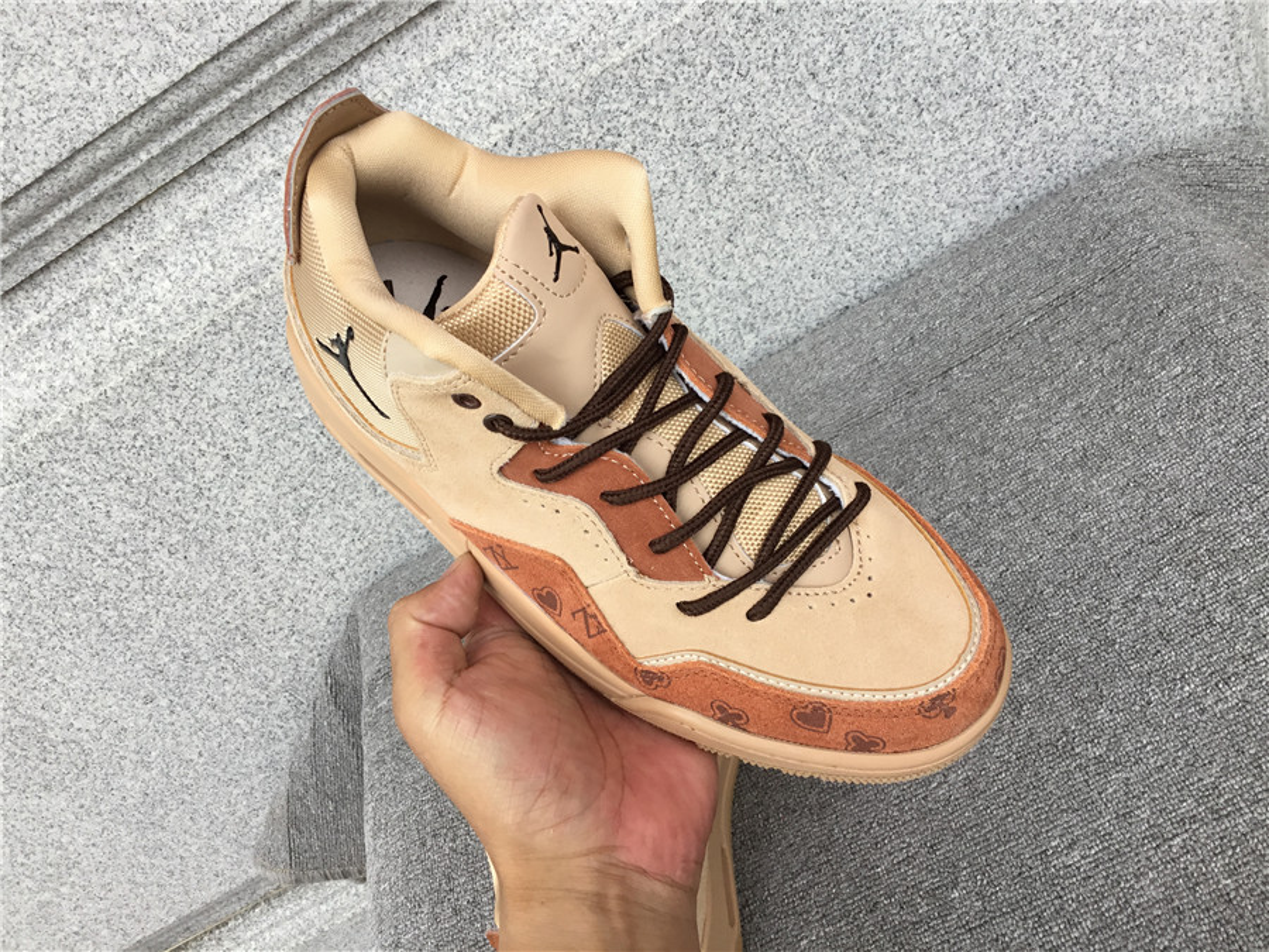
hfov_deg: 58.4
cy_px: 476
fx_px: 1136
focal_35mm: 31
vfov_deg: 45.4
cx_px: 634
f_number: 2.4
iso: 25
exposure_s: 1/111
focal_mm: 3.3
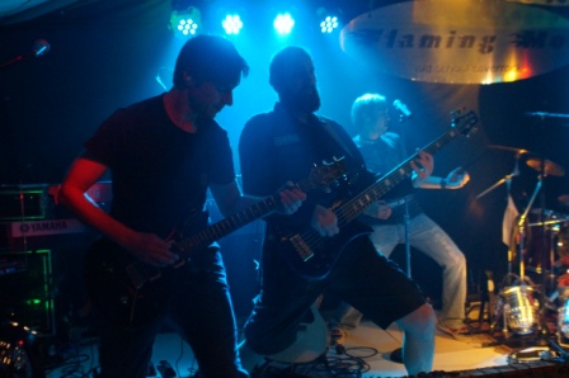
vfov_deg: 31.8
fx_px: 663
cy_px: 189
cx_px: 284
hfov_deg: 46.4
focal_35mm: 42
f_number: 4
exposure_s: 1/160
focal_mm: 28
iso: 3200
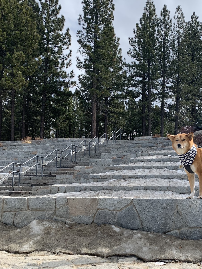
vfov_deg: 42.4
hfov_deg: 32.3
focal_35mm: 44
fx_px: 342
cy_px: 178
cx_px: 150
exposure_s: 1/2114
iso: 25
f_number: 1.8
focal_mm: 4.25
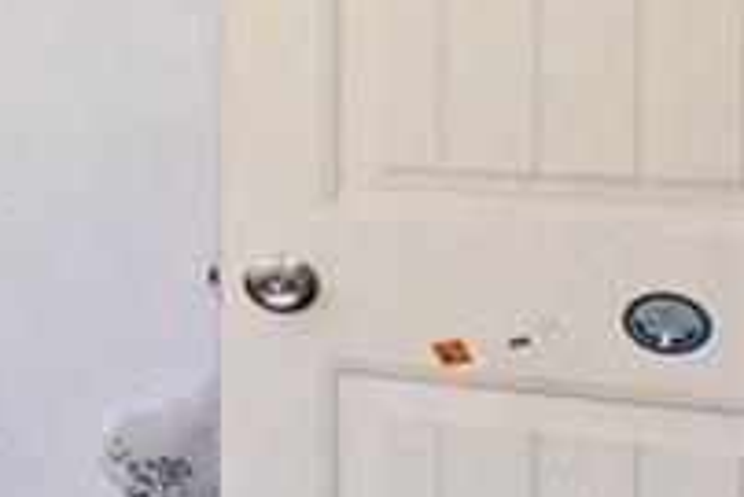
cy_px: -53
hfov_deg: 14.3
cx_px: -1134
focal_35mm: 76
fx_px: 1572
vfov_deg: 17.4
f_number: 4.5
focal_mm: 10
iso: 125
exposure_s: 1/125
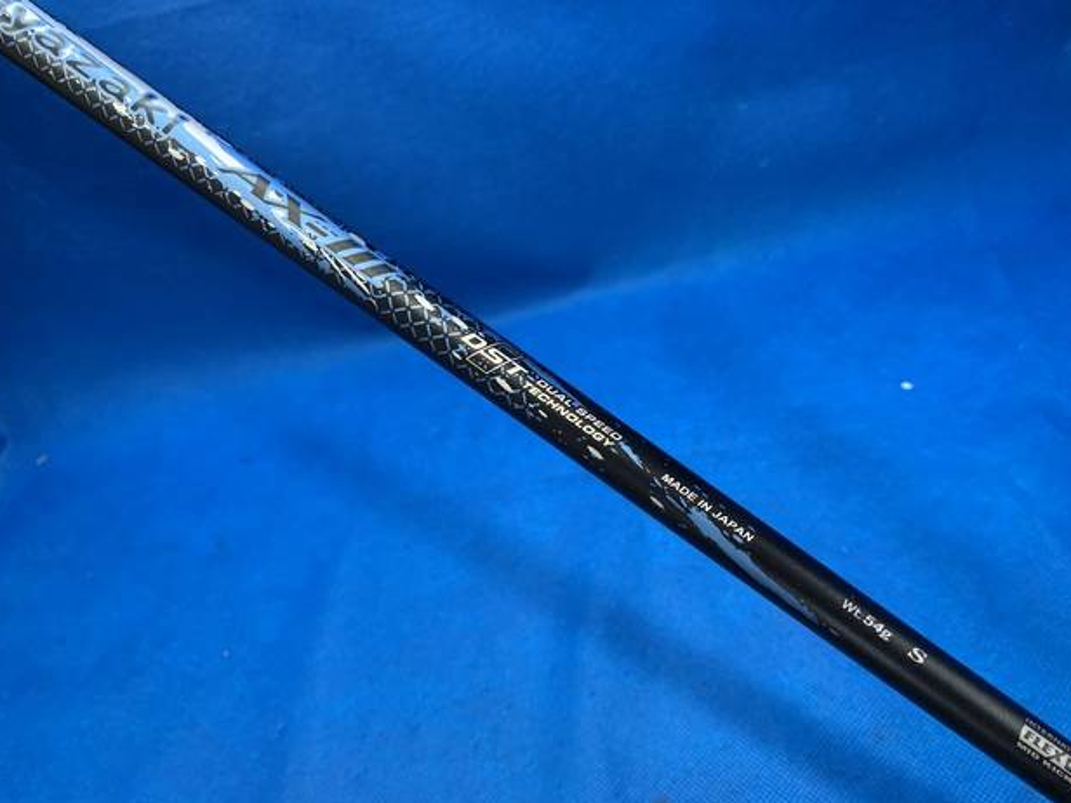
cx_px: 539
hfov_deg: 65.3
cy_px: 389
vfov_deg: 51.3
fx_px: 835
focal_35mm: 27
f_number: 1.8
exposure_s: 1/60
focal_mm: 4.25
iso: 100
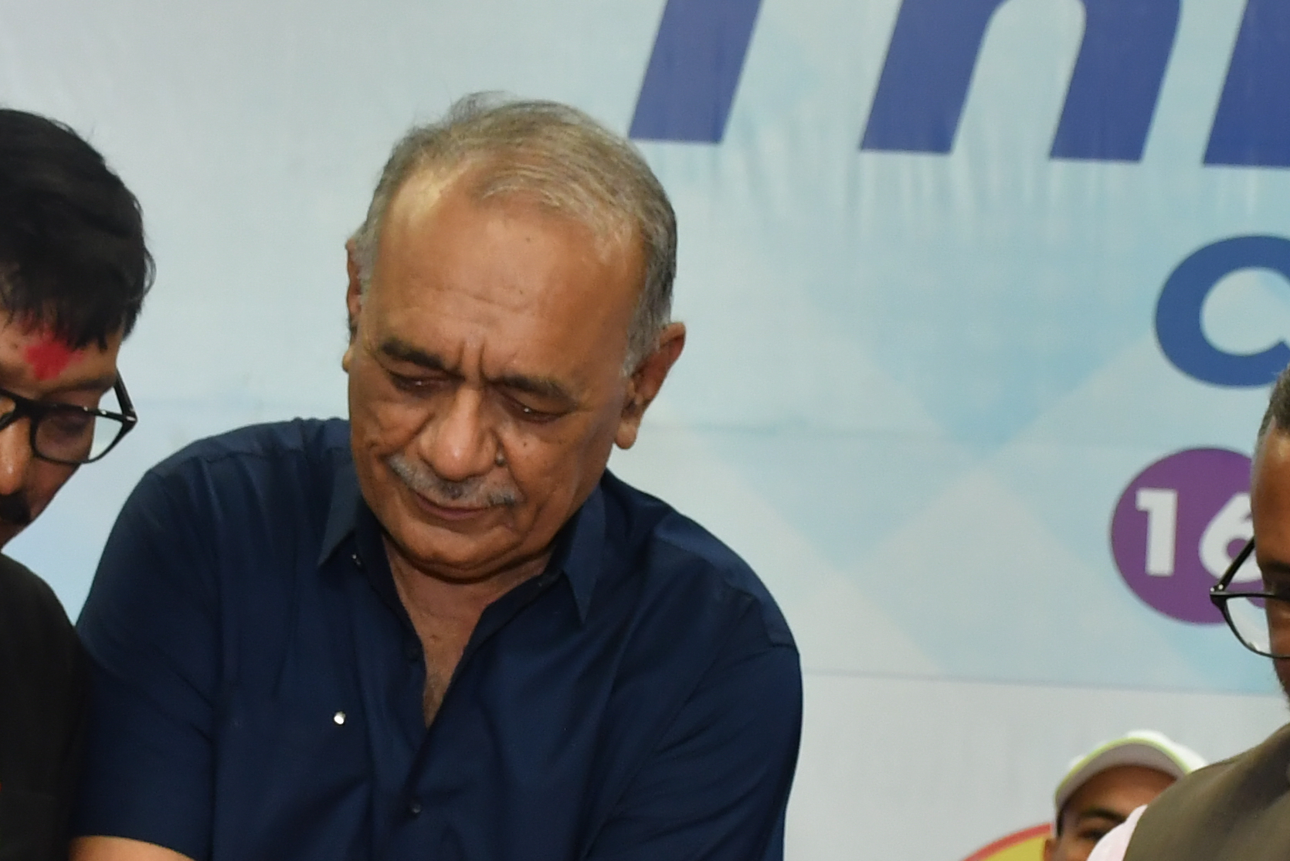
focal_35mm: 150
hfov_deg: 13.7
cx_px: 611
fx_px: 5376
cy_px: 741
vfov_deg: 9.1
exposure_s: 1/60
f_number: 5.6
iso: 640
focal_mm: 30
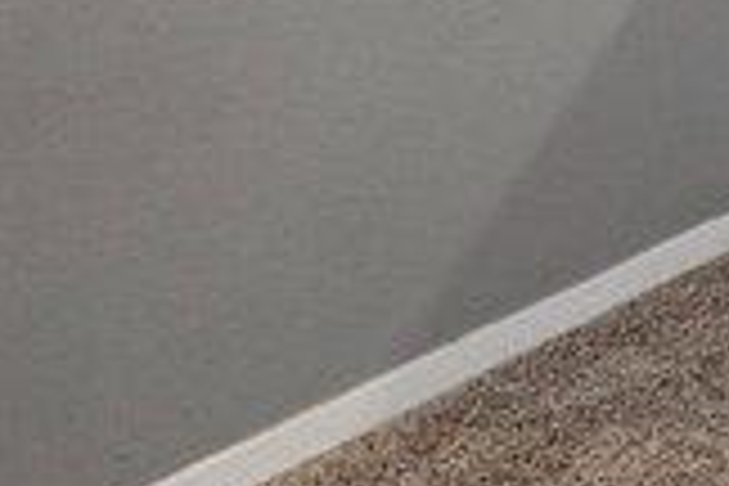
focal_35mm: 111
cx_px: 2588
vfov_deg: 10.6
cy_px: -684
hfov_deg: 9.4
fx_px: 2248
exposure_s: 1/10
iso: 400
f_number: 11
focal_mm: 15
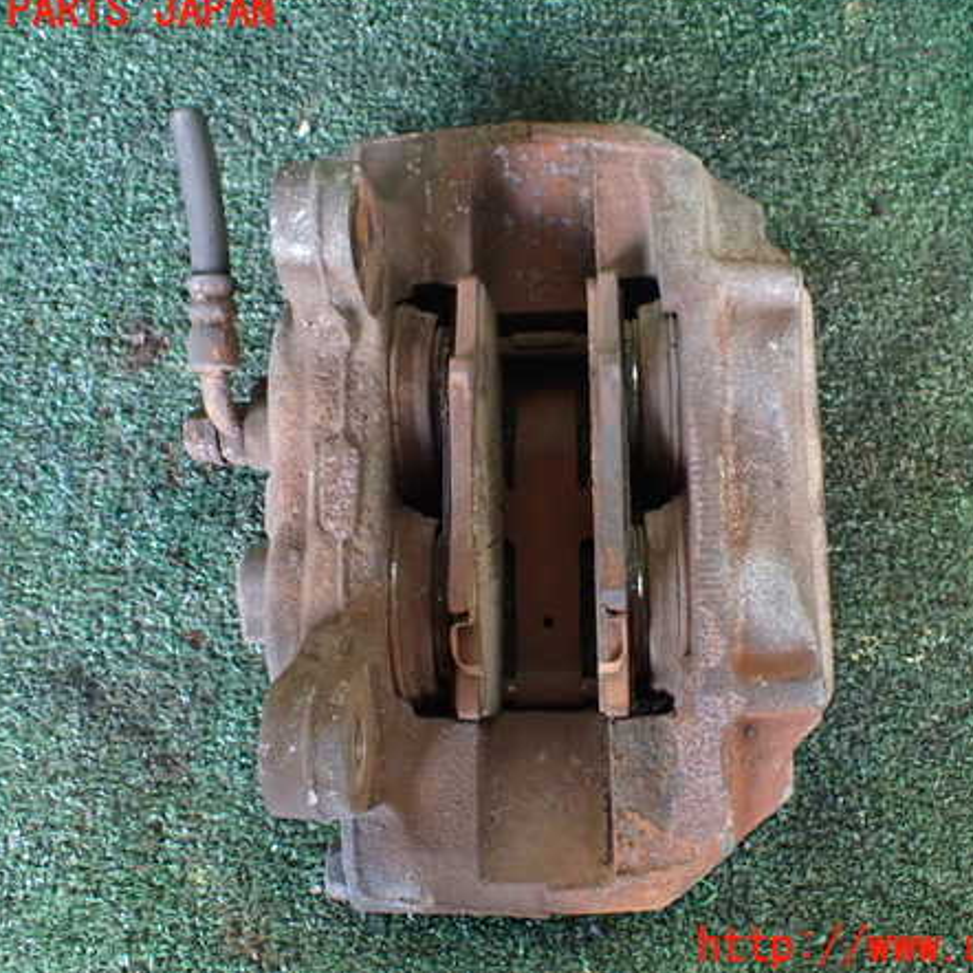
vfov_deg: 46.0
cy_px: 480
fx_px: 1145
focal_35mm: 36
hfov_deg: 46.0
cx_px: 535
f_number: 2.3
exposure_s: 1/30
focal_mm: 5.4
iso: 1000
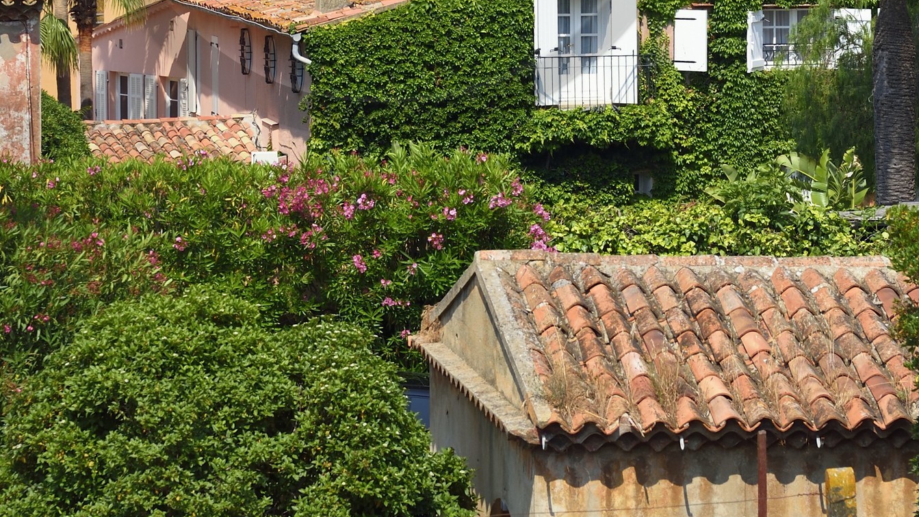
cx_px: 383
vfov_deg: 9.1
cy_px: -181
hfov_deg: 16.4
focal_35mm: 131
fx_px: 3193
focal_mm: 70
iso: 200
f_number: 8
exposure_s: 1/640
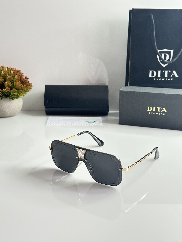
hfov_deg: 30.3
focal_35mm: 48
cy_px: 121
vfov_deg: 39.7
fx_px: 336
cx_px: 91
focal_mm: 6.86
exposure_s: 1/60
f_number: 1.78
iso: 200
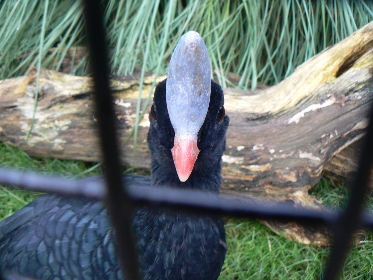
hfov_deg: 51.4
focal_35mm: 36
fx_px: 388
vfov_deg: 39.7
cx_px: 186
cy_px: 140
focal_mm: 6
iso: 100
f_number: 2.8
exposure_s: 1/30
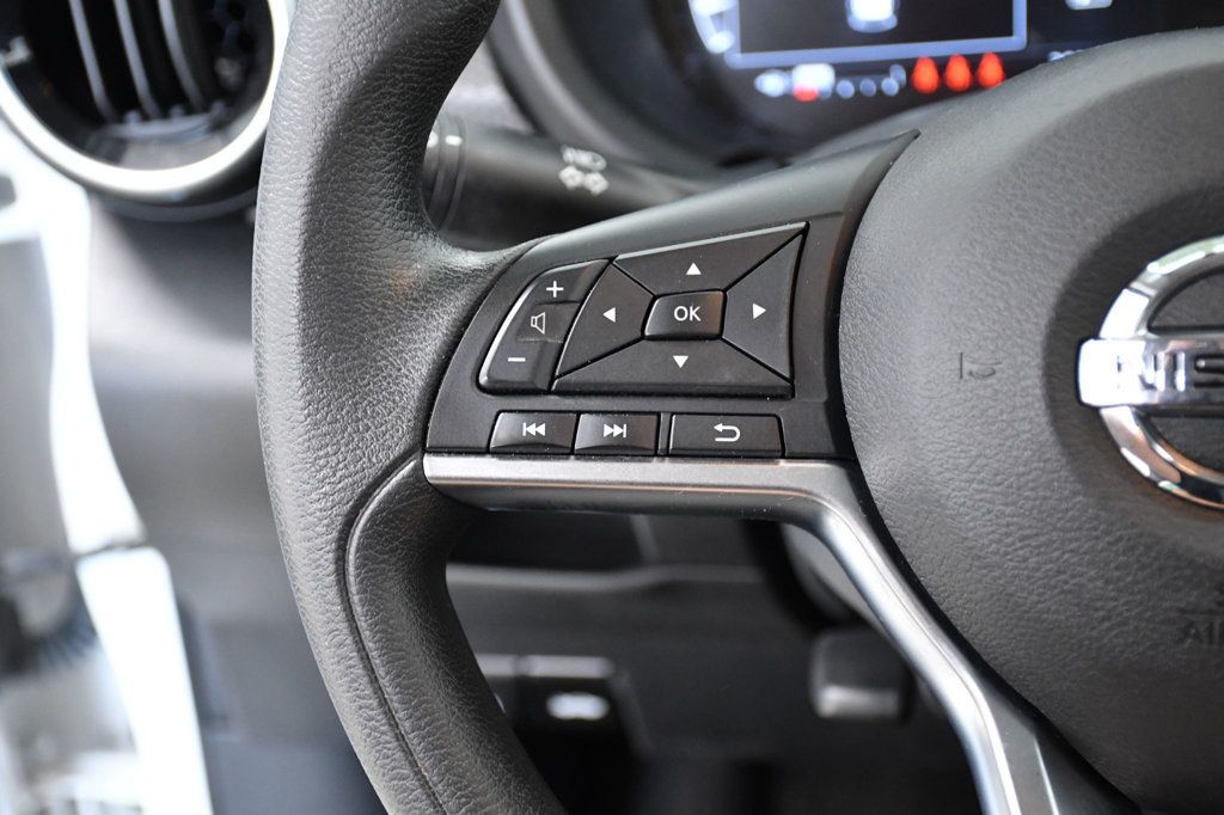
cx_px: 612
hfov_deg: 31.9
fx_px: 2141
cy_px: 408
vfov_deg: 21.6
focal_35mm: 63
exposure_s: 1/80
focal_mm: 42
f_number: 4.5
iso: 2500
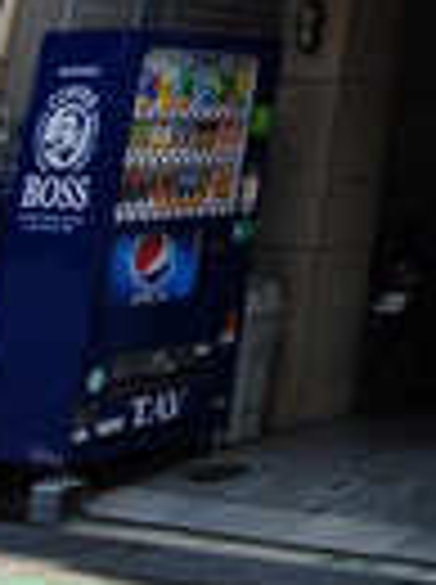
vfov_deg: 18.8
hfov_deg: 15.9
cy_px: -486
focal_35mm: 78
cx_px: 791
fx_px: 1321
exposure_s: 1/200
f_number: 10
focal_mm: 11
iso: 200
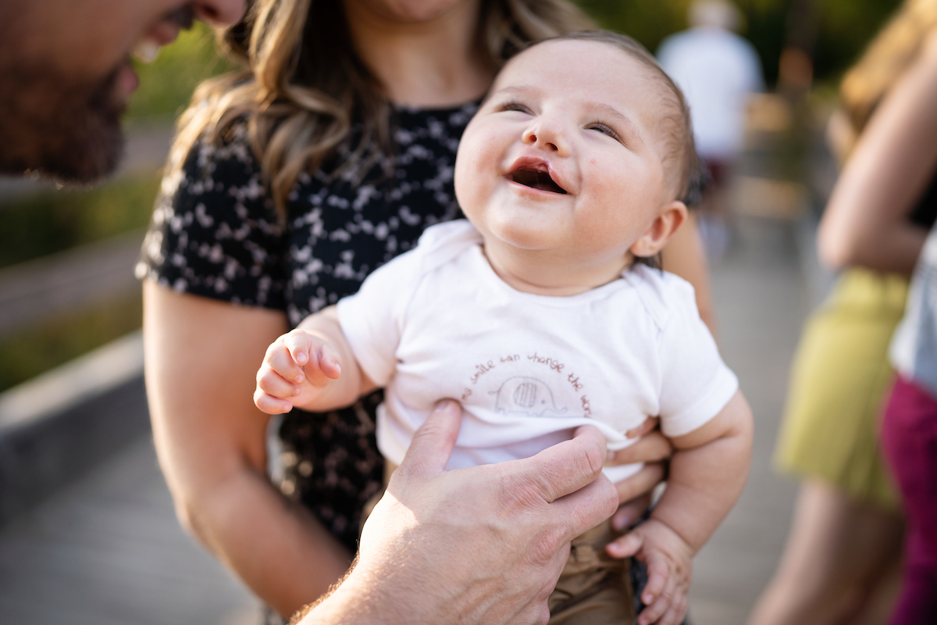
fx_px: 911
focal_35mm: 35
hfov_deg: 54.4
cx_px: 468
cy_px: 312
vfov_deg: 37.9
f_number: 1.4
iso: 100
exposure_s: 1/1000
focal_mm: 35
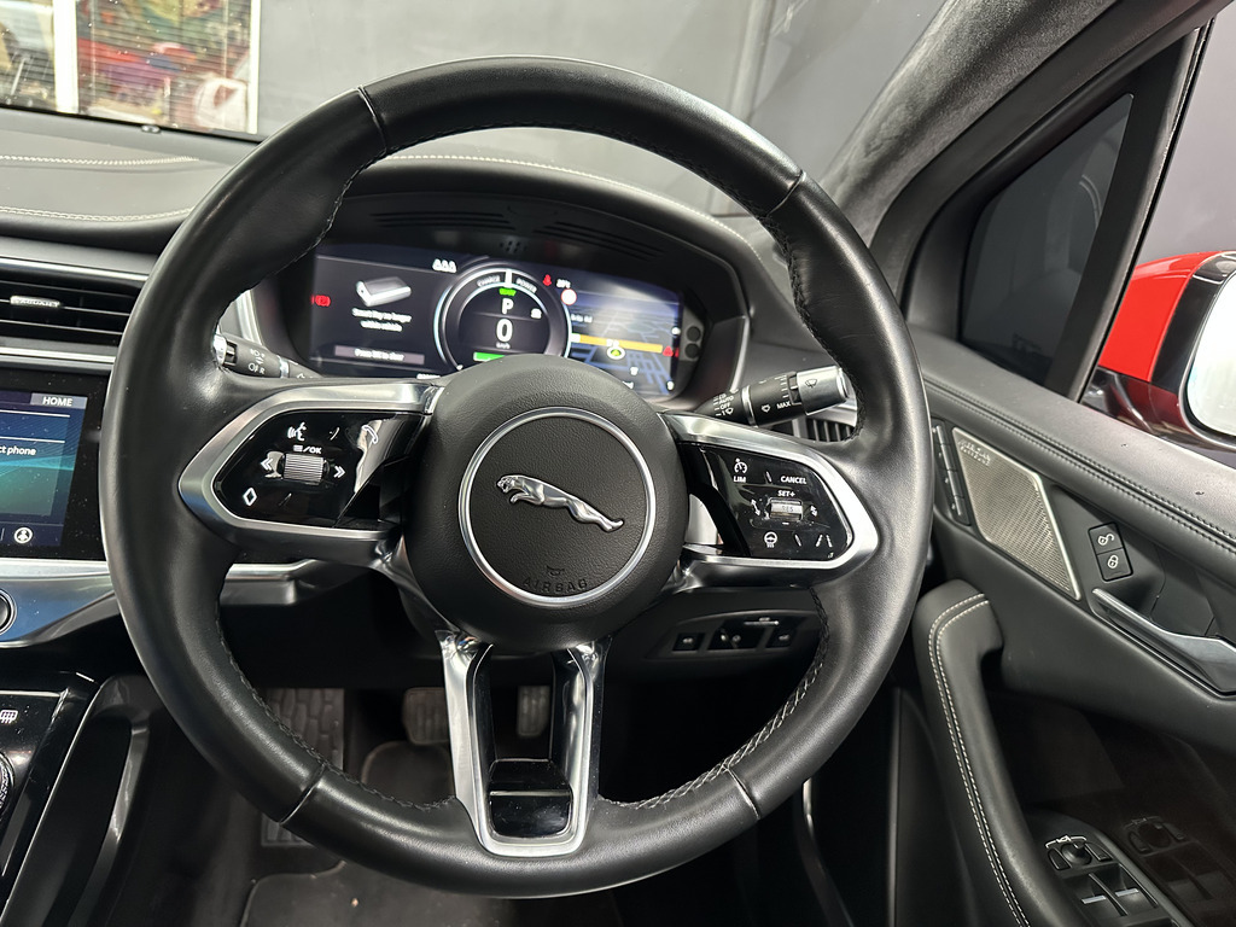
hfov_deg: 71.6
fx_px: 857
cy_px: 464
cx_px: 618
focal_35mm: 24
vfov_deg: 56.8
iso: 800
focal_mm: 6.86
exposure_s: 1/59
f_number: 1.78
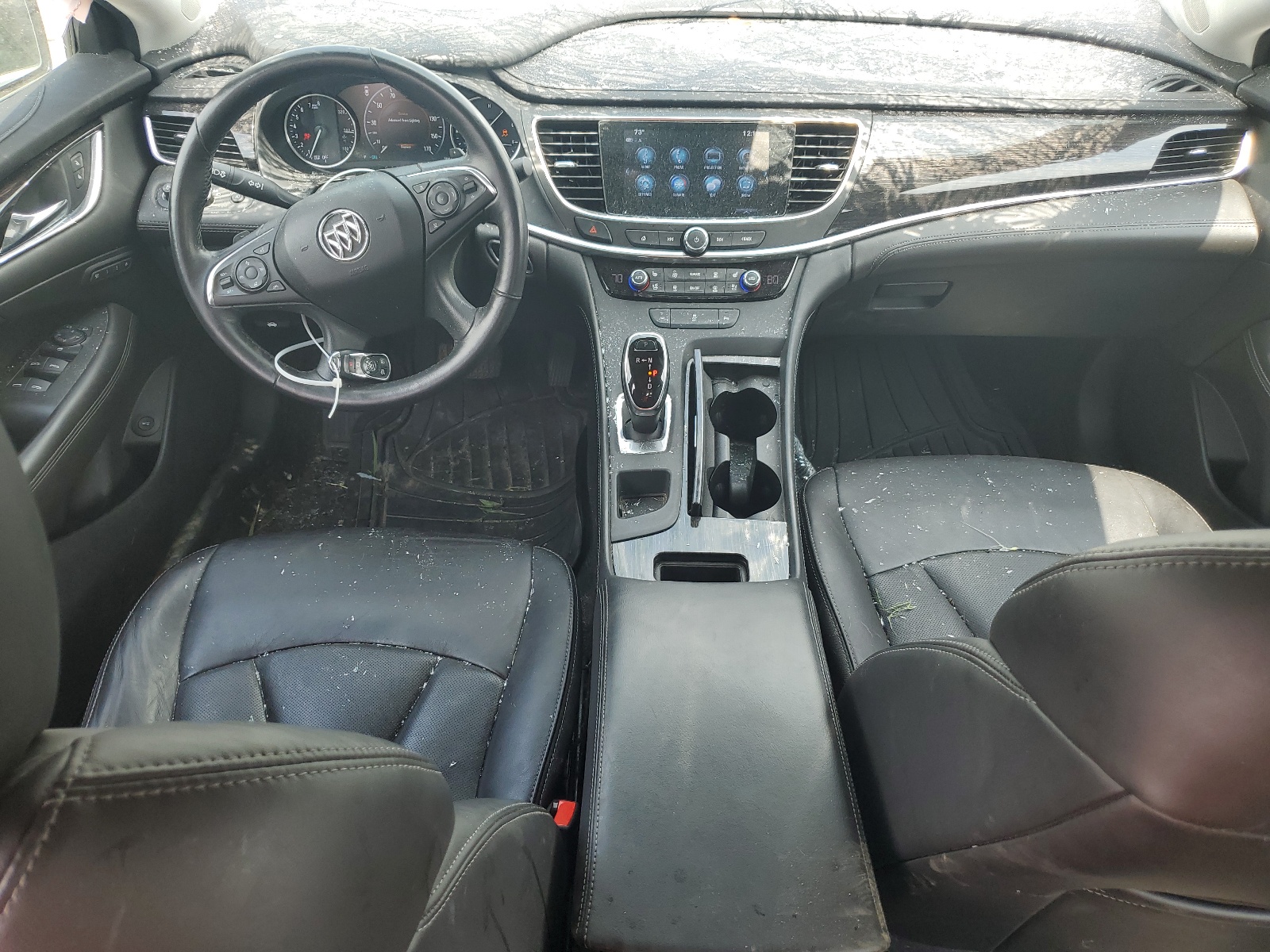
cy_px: 476
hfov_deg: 67.3
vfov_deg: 53.1
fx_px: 954
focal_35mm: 26
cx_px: 635
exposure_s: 1/227
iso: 50
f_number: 1.5
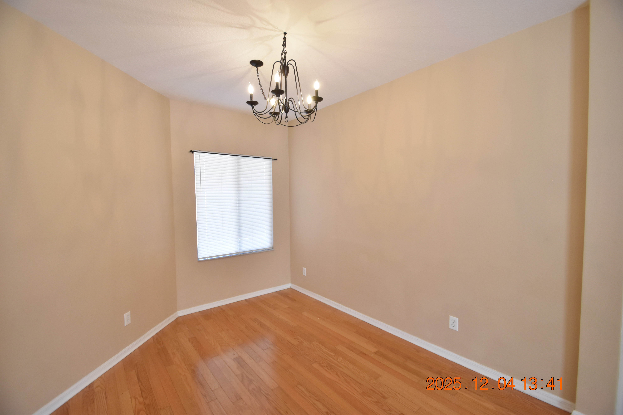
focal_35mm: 15
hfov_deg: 100.4
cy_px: 208
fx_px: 260
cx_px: 312
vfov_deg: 77.3
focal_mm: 10
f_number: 3.5
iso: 800
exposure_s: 1/90
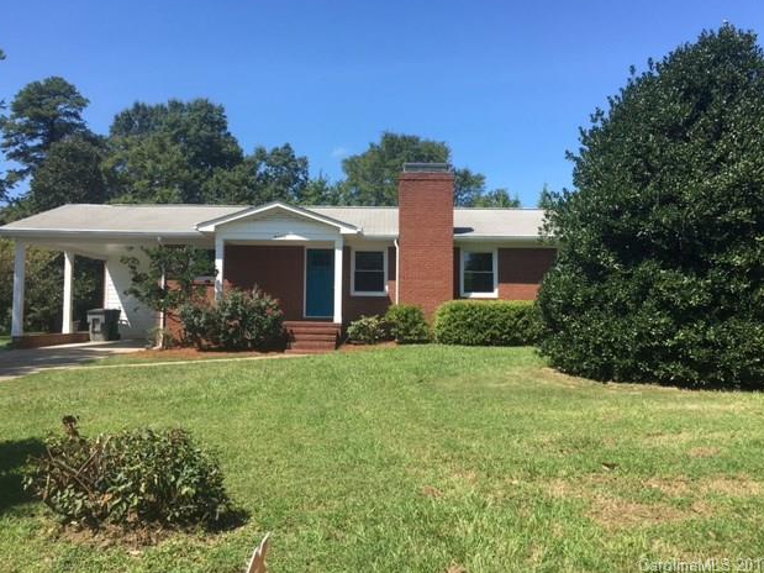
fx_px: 662
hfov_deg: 60.0
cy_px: 280
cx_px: 385
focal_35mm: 30
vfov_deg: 46.8
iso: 25
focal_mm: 4.15
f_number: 2.2
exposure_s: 1/1166
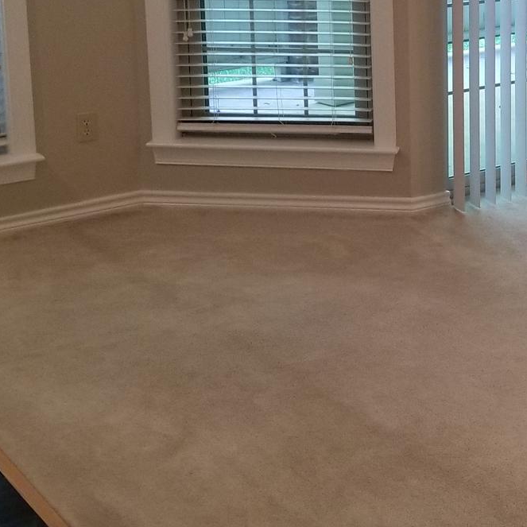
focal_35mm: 71
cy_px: 69
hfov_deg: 23.2
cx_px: 544
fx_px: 1223
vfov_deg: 23.8
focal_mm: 4.3
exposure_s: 1/30
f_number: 1.7
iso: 200
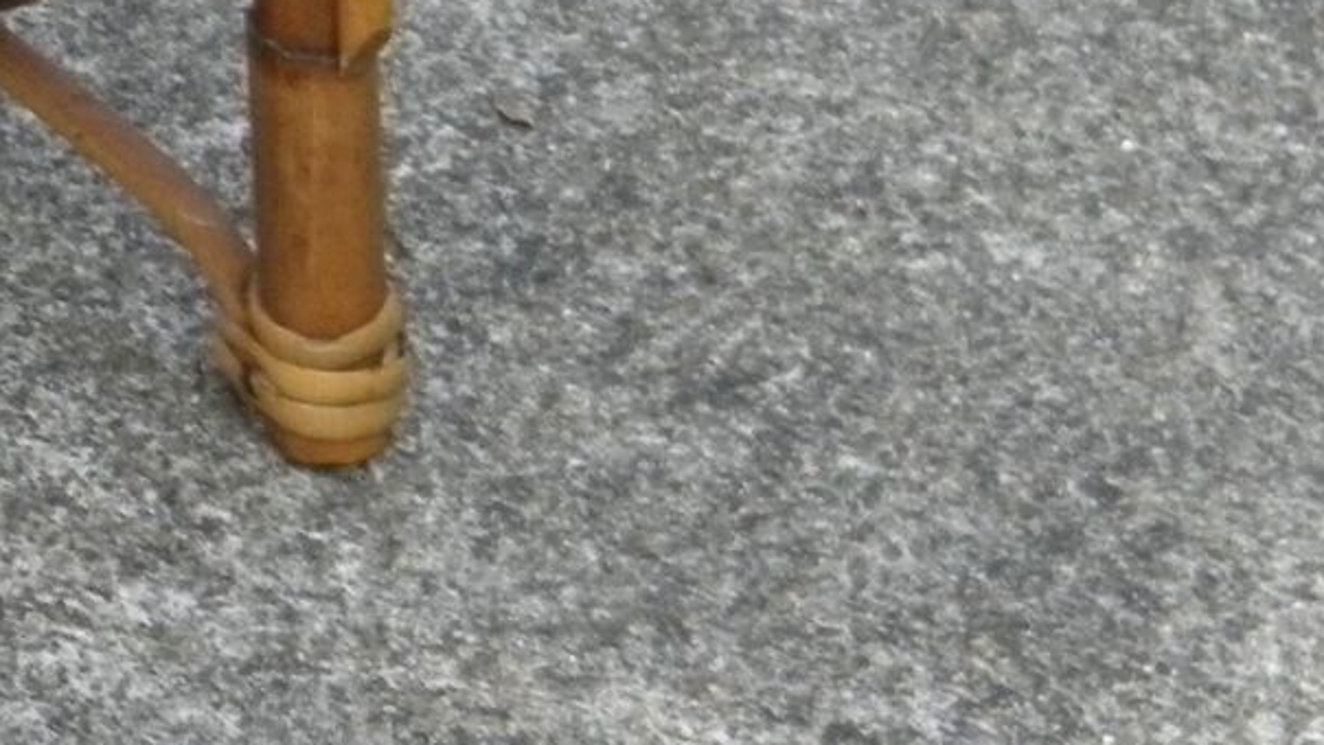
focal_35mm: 314
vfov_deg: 3.8
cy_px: -554
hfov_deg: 6.7
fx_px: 11026
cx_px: -1300
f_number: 4.3
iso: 160
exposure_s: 1/50
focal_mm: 12.2
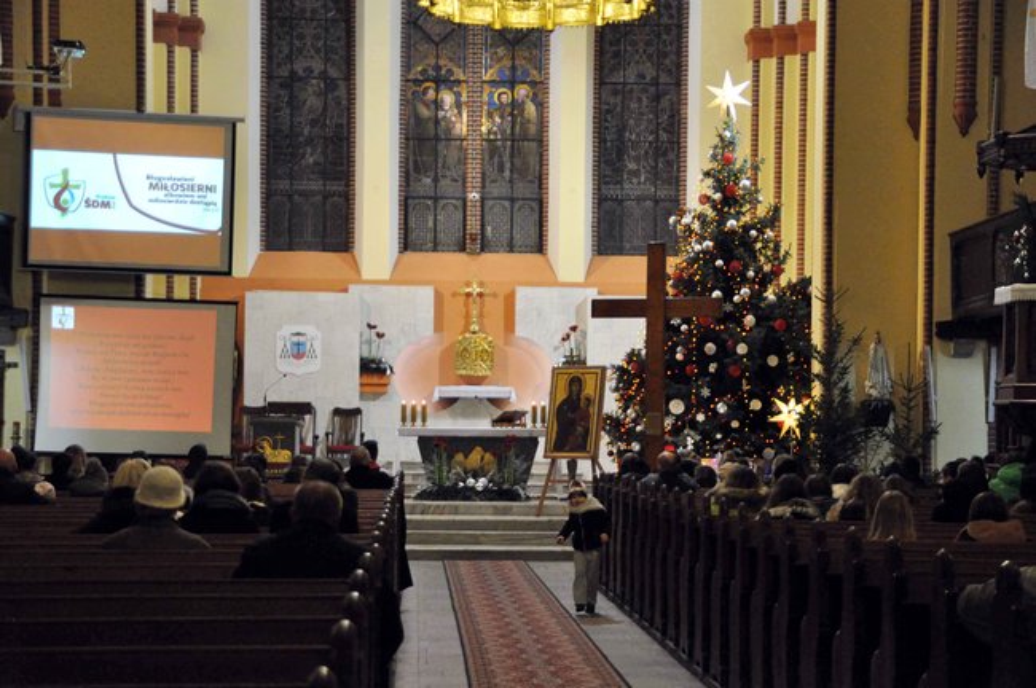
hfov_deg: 26.0
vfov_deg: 17.5
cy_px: 344
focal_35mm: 78
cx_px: 518
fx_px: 2242
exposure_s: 1/60
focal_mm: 52
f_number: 4.8
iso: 2500
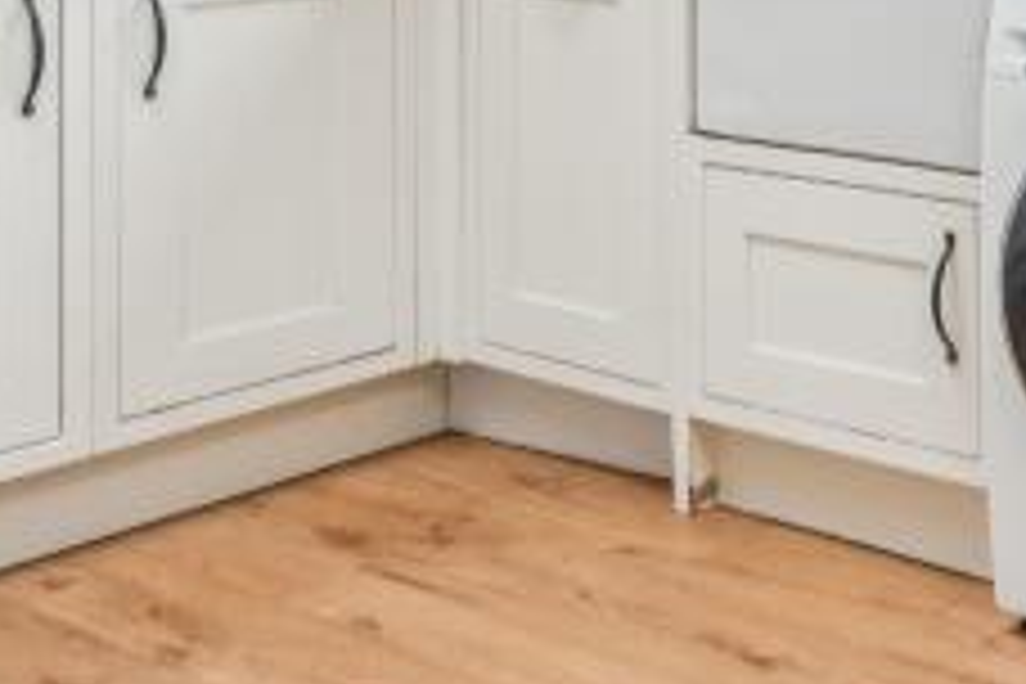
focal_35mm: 72
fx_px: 2052
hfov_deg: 24.3
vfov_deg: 17.6
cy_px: -243
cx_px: 1354
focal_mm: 16
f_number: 11
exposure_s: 1/20
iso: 640
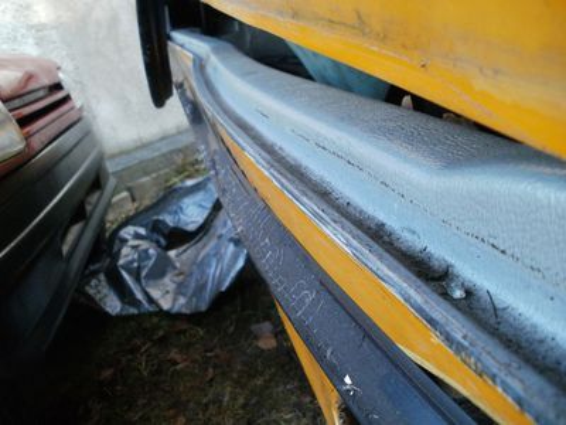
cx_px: 283
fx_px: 589
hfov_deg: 51.4
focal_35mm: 36
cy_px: 212
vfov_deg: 39.7
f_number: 3.5
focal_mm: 6.3
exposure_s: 1/100
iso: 400
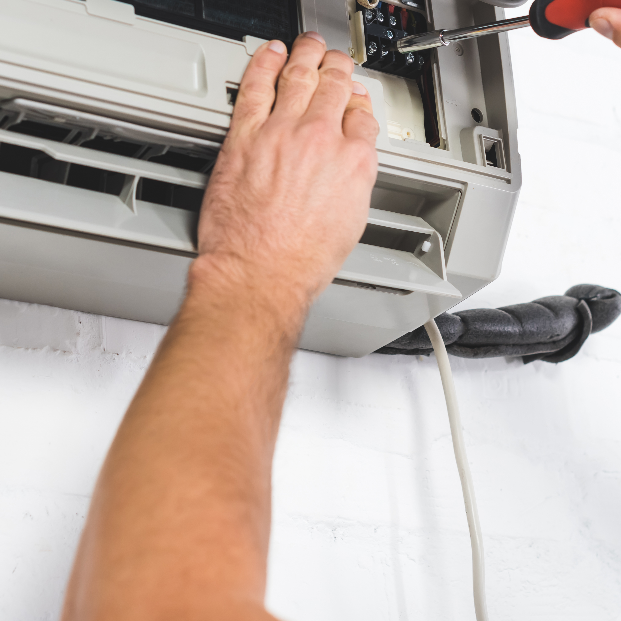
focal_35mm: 106
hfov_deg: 16.4
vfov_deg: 16.4
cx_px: 346
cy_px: 178
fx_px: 2151
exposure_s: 1/160
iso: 160
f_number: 4
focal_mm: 50
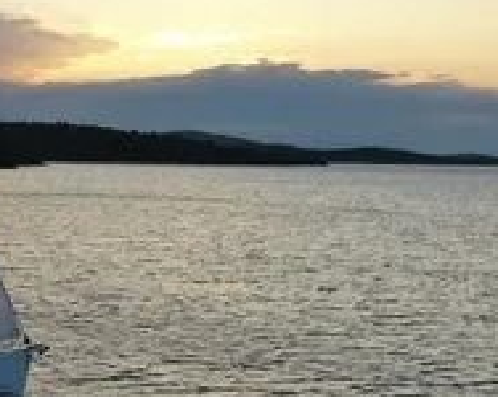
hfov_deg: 21.0
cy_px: 45
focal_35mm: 84
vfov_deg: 18.0
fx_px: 1237
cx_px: -124
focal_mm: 10.26
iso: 100
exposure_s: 1/320
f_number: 5
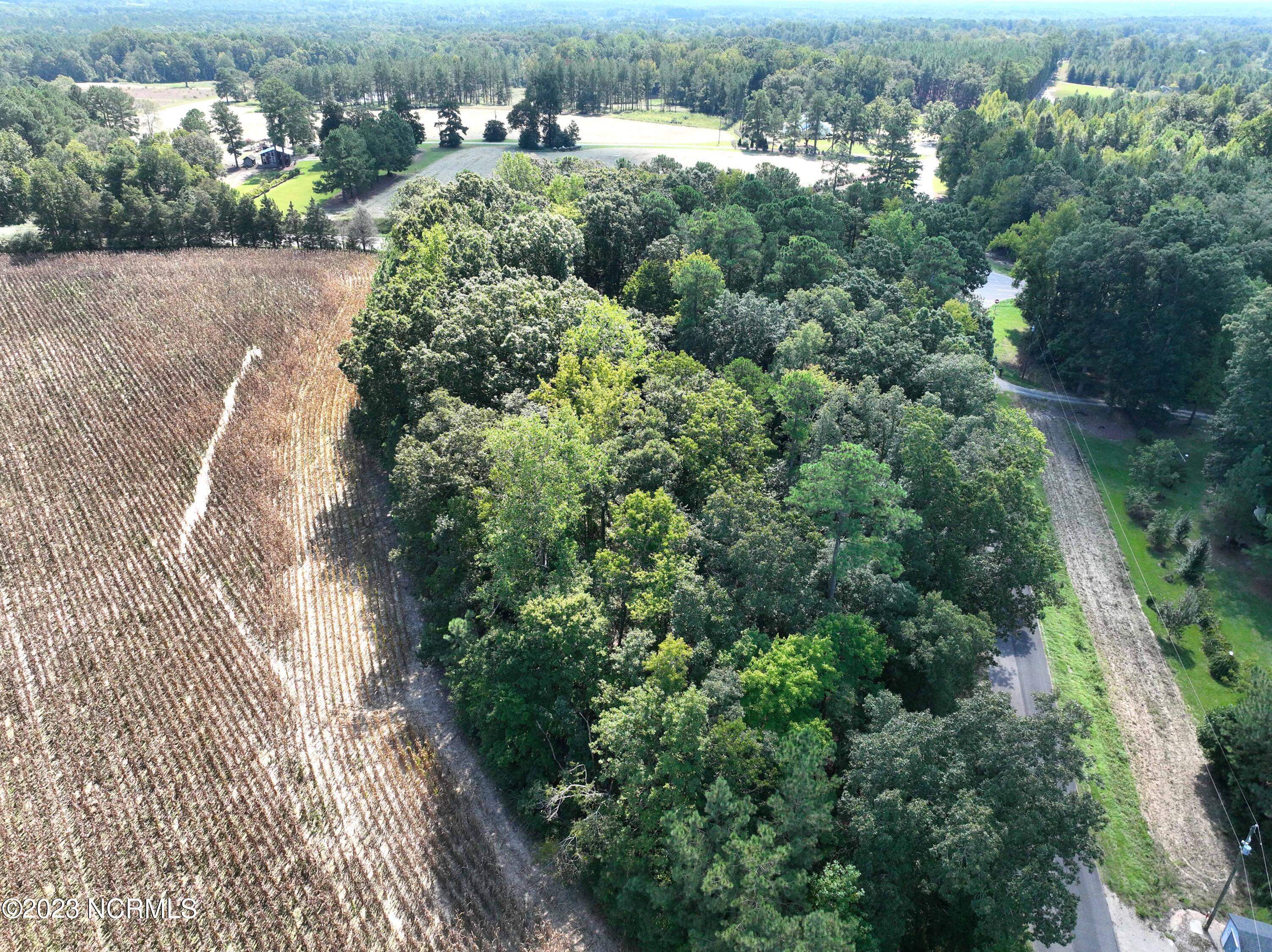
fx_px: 881
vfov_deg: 56.8
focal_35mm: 24
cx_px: 636
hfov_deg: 71.6
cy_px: 476
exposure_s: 1/1600
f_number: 2.8
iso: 360
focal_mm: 12.29
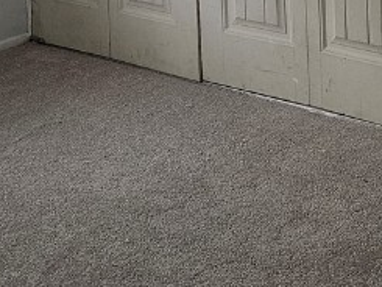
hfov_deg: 20.4
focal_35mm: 96
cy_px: -179
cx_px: 210
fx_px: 1060
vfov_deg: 14.1
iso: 200
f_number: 1.7
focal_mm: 6.3
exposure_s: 1/120
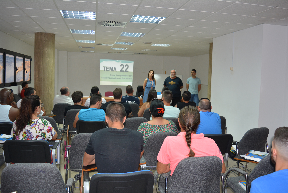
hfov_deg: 57.2
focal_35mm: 33
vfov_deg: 40.0
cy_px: 96
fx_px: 264
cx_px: 144
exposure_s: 1/60
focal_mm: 22
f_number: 4
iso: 400
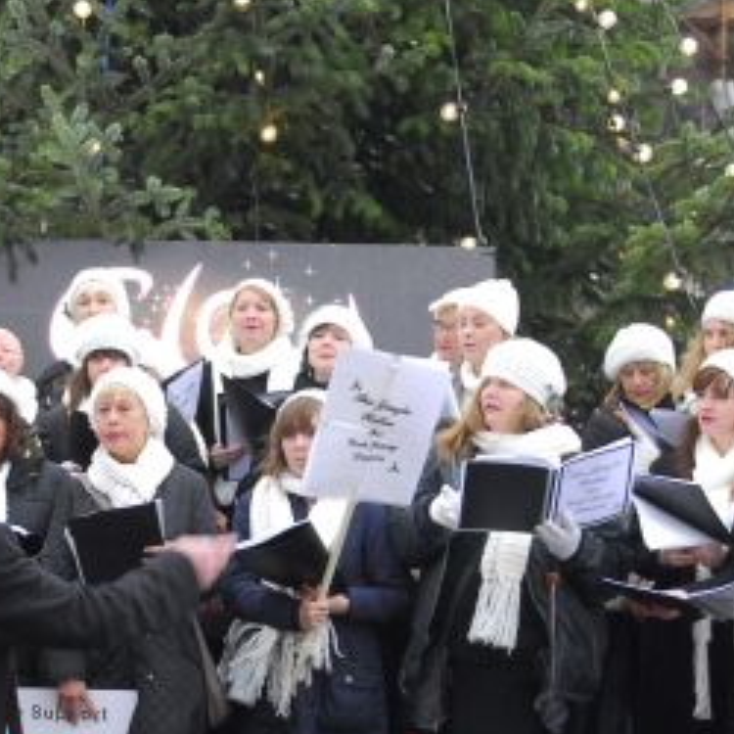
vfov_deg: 15.6
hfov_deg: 15.5
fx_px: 2663
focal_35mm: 111
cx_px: 100
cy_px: 546
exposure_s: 1/125
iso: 500
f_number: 2.8
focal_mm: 34
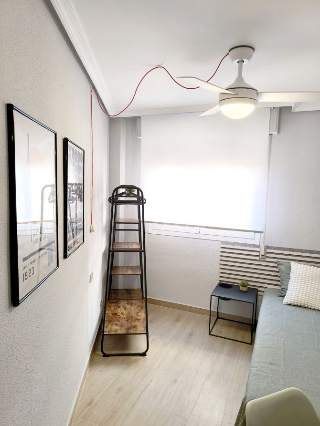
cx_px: 160
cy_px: 213
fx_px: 283
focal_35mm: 23
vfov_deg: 73.9
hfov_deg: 58.9
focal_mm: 6.14
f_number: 1.65
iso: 125
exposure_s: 1/100
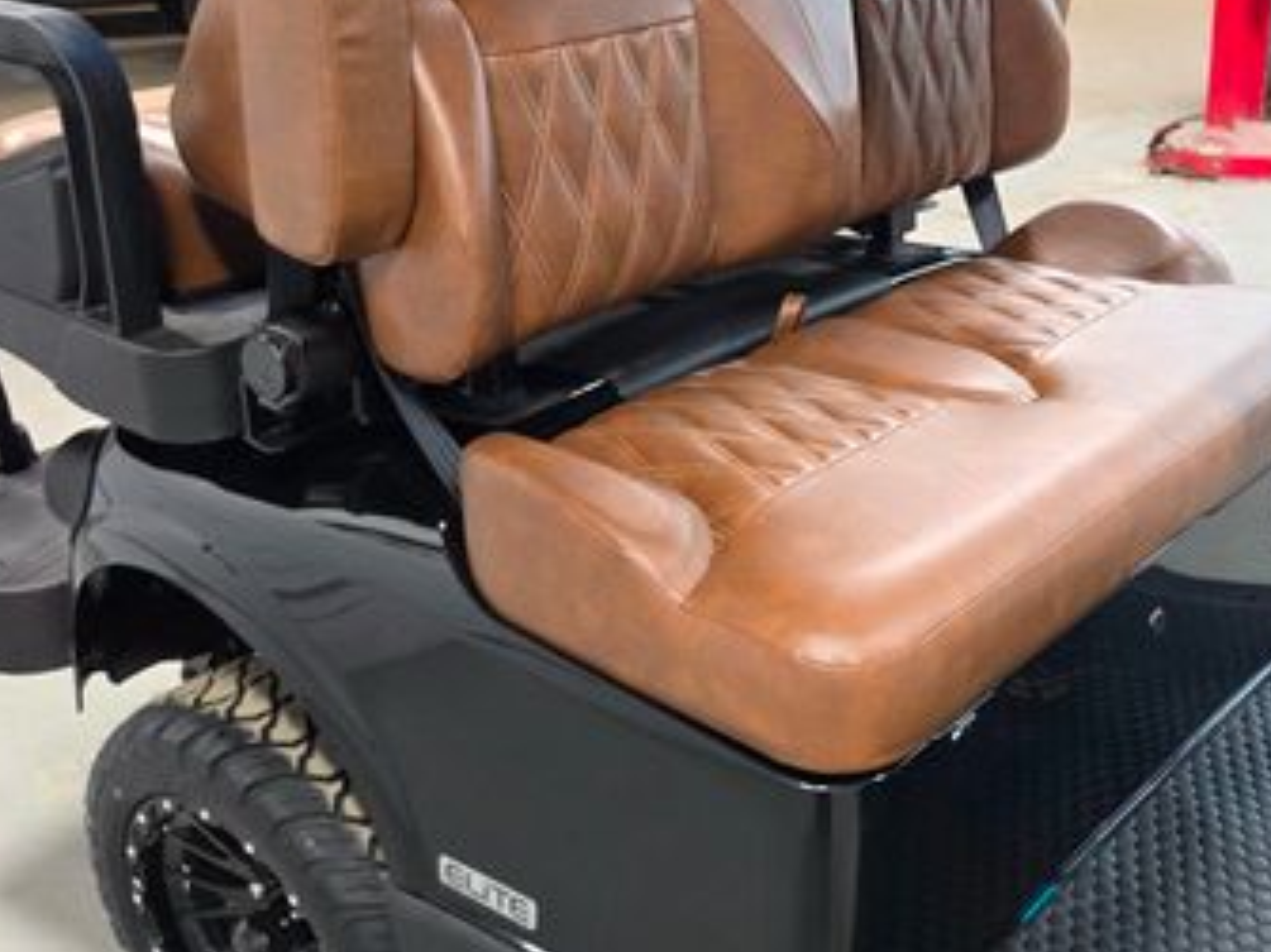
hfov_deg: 42.1
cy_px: 558
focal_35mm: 44
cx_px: 892
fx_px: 1615
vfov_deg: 32.8
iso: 320
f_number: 1.7
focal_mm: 6.3
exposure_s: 1/120
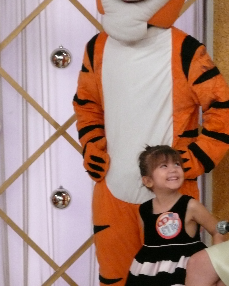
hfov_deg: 6.0
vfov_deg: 7.5
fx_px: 2194
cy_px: 137
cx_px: 173
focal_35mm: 259
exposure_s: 1/60
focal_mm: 29.2
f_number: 4.8
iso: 400
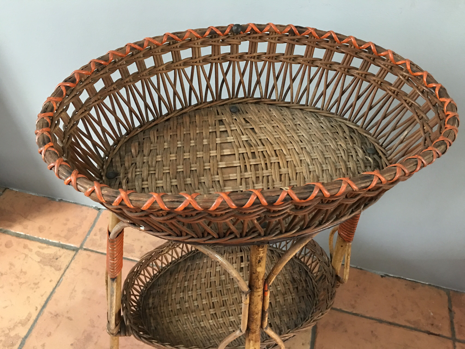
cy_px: 174
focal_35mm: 29
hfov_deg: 61.7
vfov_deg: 48.2
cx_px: 232
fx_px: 390
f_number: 2.2
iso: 100
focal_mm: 4.15
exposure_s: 1/8
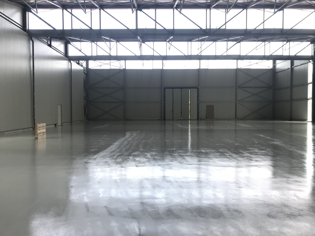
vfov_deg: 49.7
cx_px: 158
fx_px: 255
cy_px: 118
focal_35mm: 28
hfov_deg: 63.4
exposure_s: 1/100
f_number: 1.8
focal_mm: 3.99
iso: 32
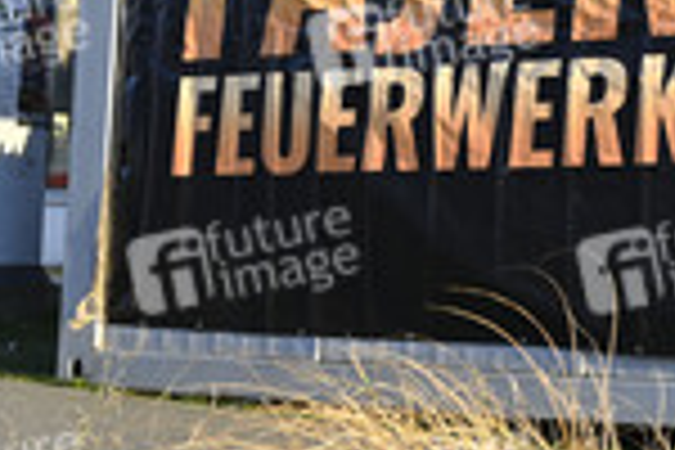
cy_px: -76
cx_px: 754
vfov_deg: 12.7
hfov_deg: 18.7
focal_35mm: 105
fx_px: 1969
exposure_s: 1/250
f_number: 5
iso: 200
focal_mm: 35
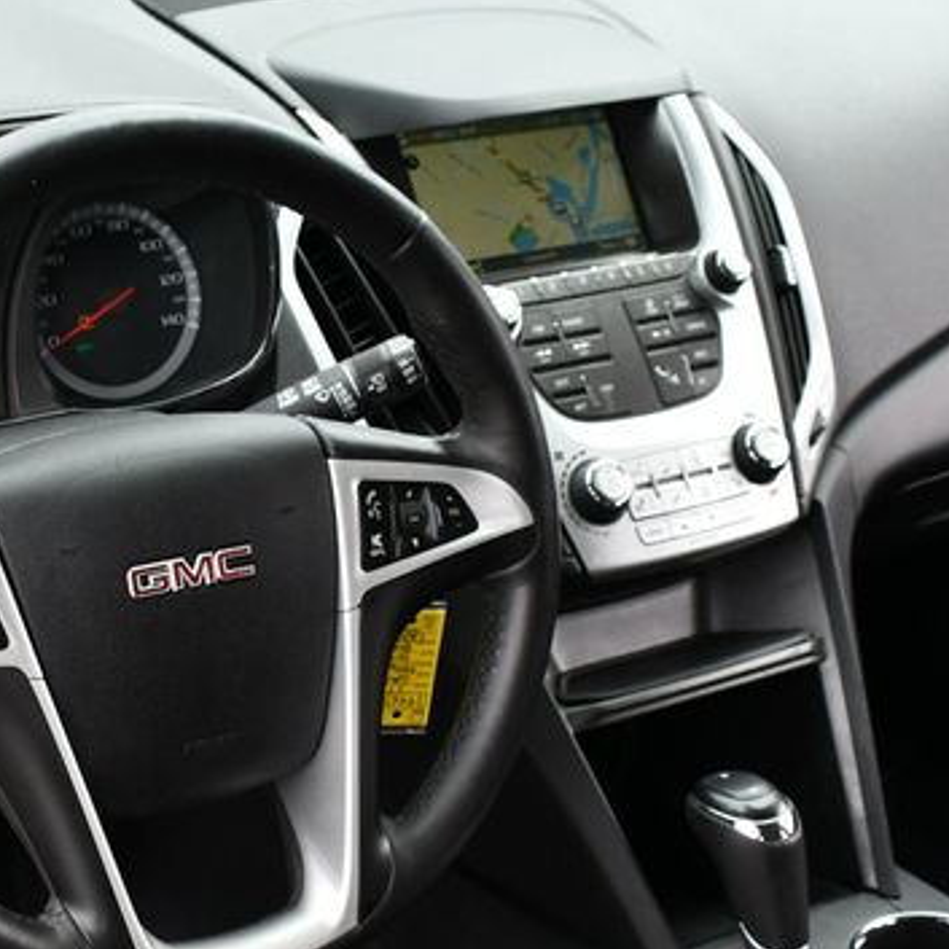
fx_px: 2202
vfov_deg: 24.3
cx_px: 202
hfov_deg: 24.0
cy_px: 562
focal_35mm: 71
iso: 360
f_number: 5.6
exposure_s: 1/250
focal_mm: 23
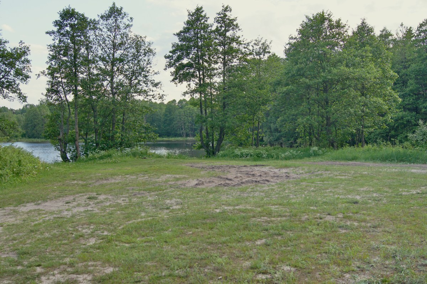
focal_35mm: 42
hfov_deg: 46.4
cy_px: 142
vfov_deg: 31.8
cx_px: 214
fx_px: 498
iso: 100
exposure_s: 1/100
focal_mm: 28
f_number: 8
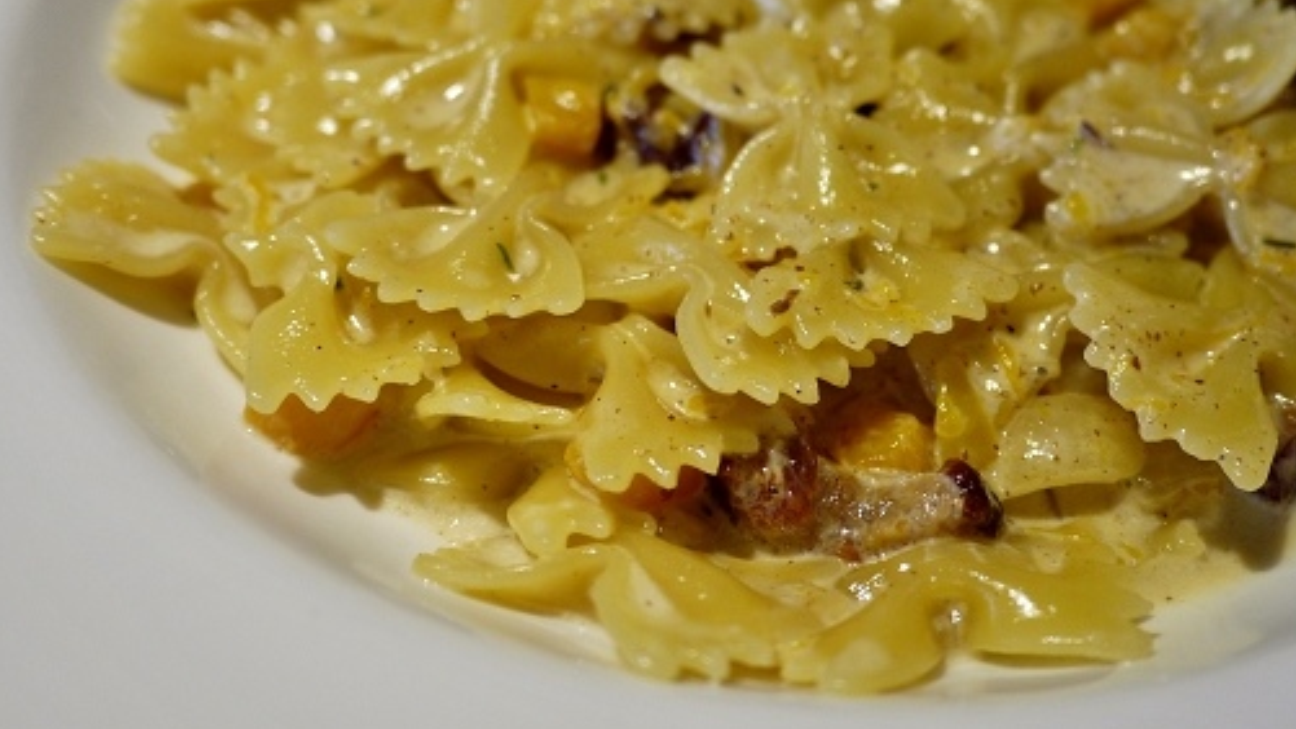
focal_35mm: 39
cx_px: 812
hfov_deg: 51.1
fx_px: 1340
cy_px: 145
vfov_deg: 29.7
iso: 250
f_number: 2.5
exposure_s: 1/60
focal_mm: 14
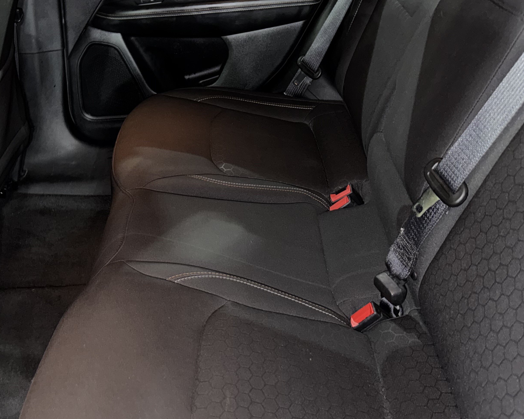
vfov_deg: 38.2
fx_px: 605
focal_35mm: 39
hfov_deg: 46.2
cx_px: 178
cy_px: 198
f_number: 1.78
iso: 250
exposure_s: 1/4
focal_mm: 6.76
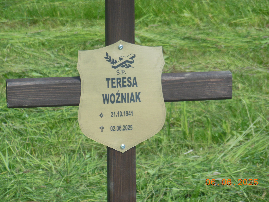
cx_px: 134
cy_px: 101
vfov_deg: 6.8
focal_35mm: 219
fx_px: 1702
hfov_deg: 9.0
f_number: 5.7
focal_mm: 39.1
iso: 125
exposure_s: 1/320
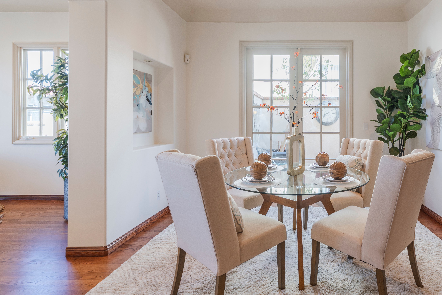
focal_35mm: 20
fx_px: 246
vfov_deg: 61.7
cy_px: 129
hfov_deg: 81.1
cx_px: 296
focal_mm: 14
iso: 100
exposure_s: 1/13
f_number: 7.1
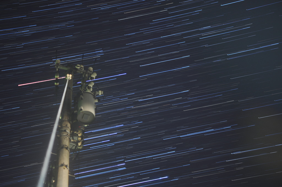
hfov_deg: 37.9
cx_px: 141
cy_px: 94
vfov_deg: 25.7
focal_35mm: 52
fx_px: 411
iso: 200
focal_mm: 35
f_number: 1.8
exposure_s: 15
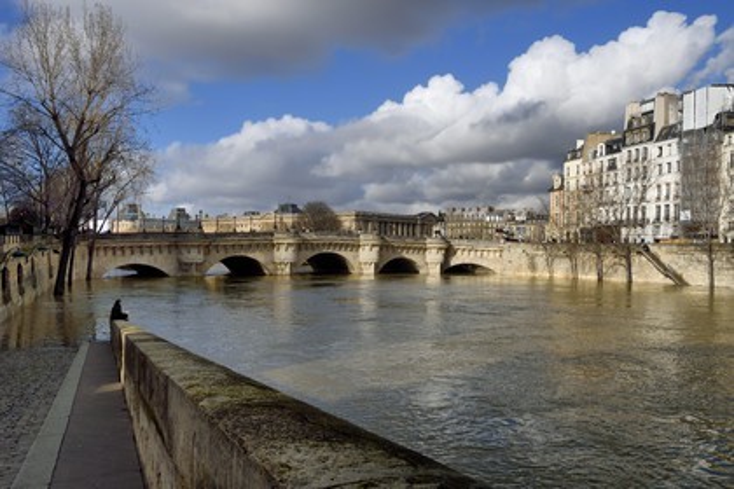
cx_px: 367
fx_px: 734
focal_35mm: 36
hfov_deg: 53.1
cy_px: 244
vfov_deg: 36.9
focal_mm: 36
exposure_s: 1/320
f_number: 14
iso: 200
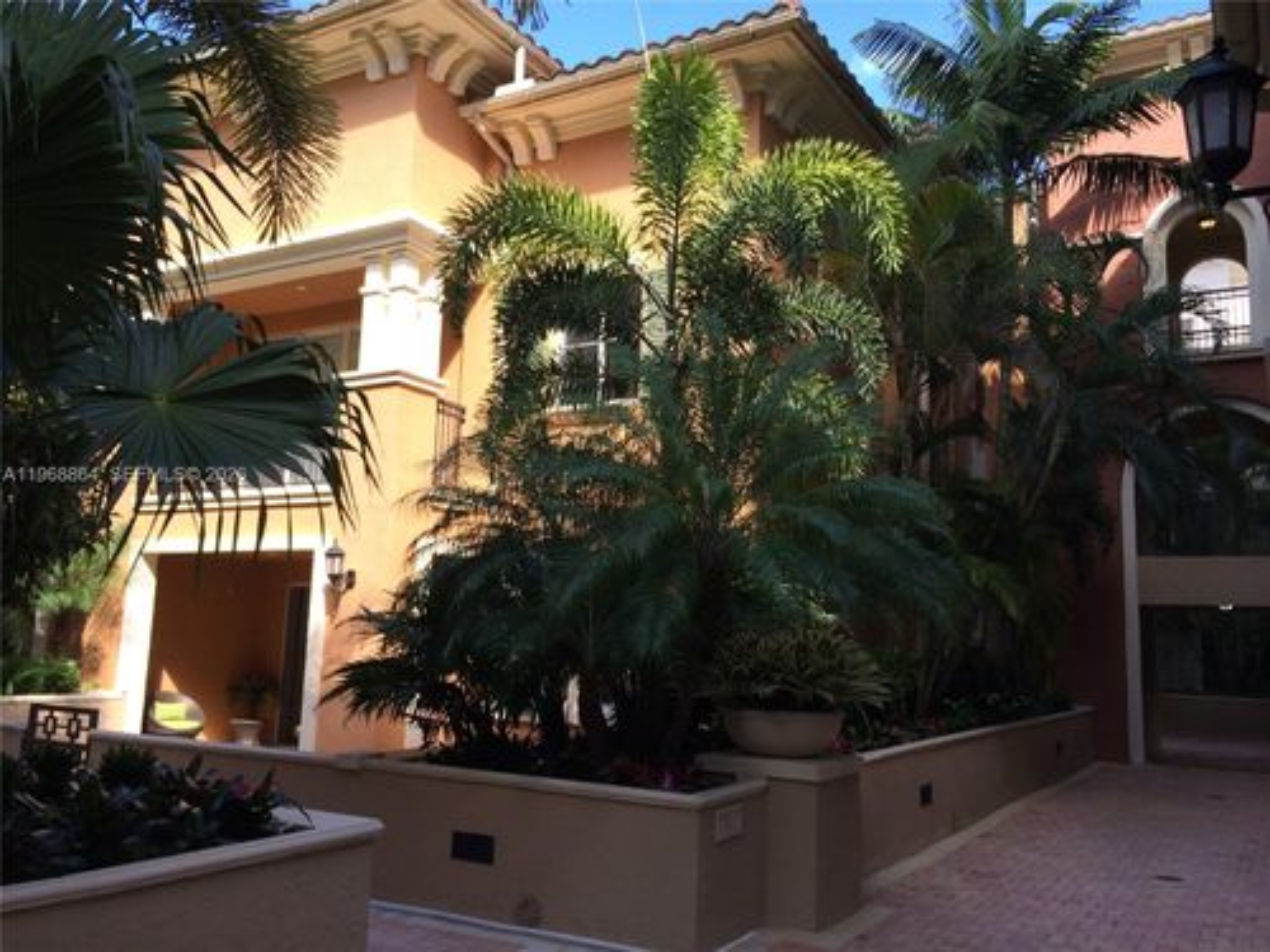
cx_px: 635
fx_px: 1101
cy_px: 476
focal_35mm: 30
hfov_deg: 60.0
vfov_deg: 46.8
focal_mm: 4.12
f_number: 2.2
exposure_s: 1/507
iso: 32
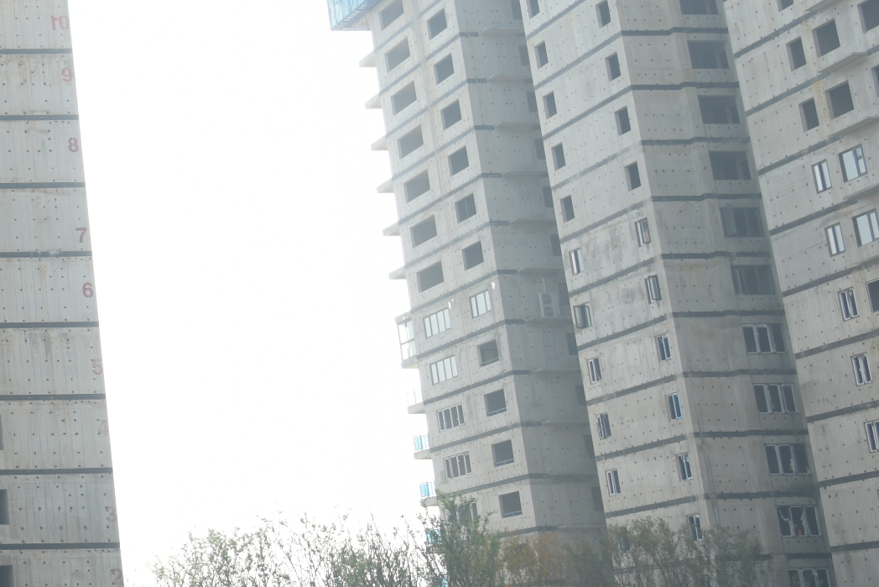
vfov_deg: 21.6
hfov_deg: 24.8
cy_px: 335
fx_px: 1538
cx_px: -428
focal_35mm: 63
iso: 100
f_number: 5.6
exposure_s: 1/160
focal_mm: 16
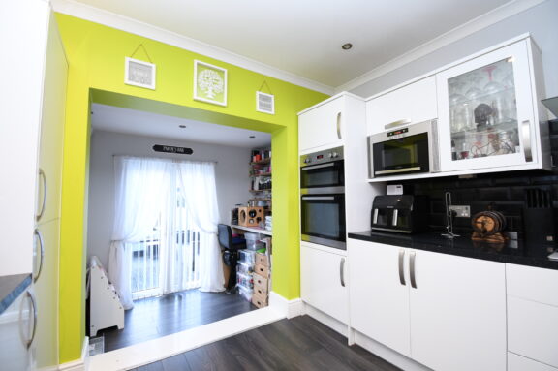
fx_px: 232
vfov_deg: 77.2
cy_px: 186
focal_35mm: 15
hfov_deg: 100.4
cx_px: 279
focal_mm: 10
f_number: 4.5
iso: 560
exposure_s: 1/20
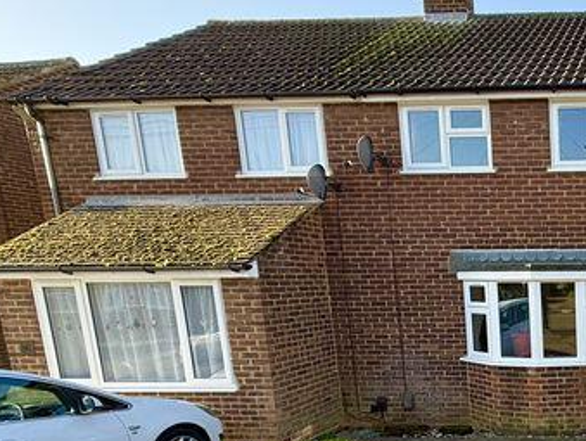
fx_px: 559
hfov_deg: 43.1
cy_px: 375
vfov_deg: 40.6
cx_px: 645
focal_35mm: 33
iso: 64
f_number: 2.2
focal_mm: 2.22
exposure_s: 1/254
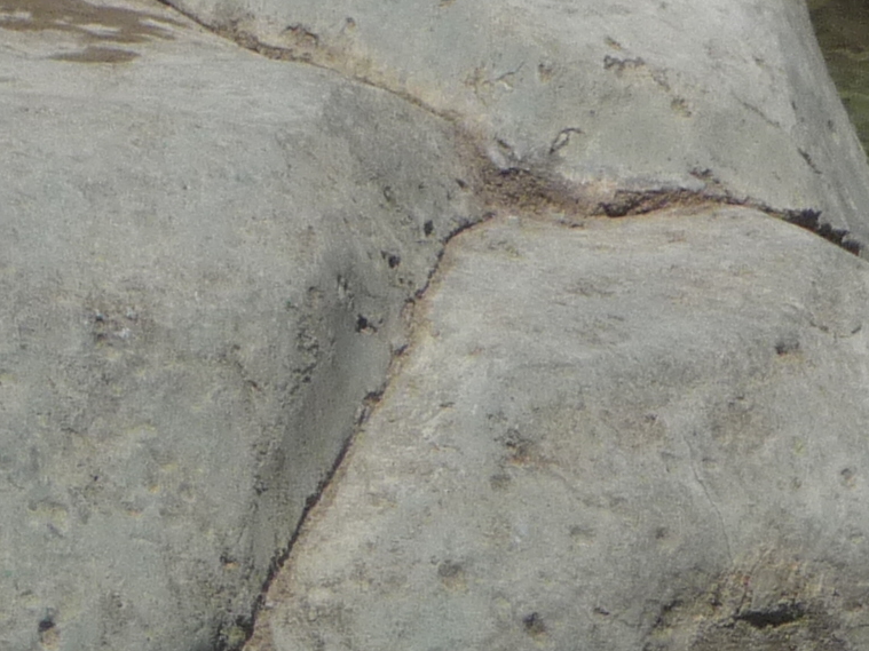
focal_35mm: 510
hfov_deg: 3.9
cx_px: -634
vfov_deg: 2.9
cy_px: 129
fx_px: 12801
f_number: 4.7
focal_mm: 19.1
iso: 100
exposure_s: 1/1000
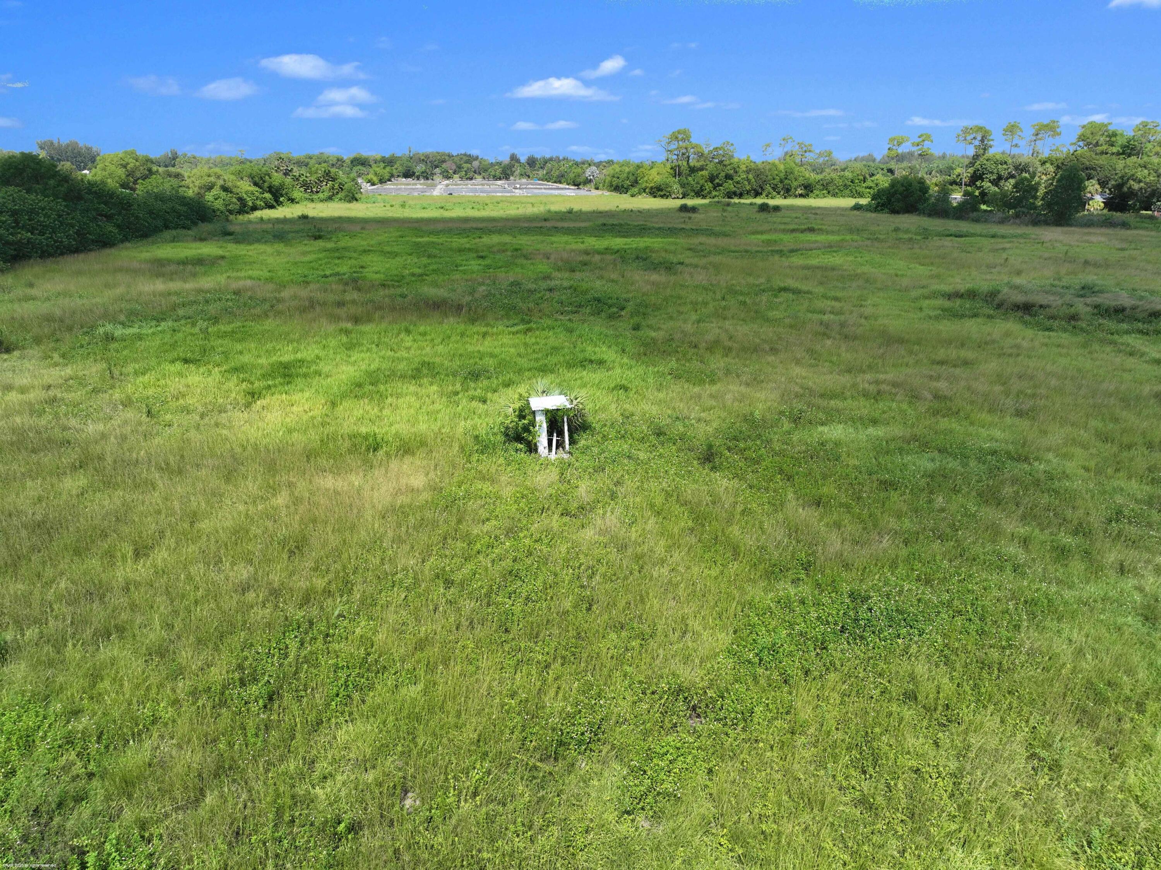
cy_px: 435
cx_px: 580
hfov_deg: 71.6
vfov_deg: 56.8
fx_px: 805
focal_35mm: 24
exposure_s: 1/1600
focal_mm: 12.29
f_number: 2.8
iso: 140
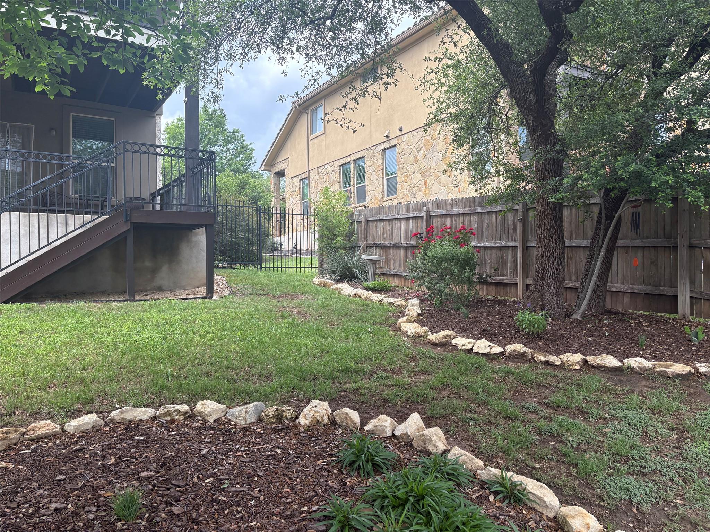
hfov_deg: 67.3
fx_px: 533
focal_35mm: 26
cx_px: 355
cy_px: 266
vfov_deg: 53.1
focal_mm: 5.96
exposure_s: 1/973
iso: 64
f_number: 1.6
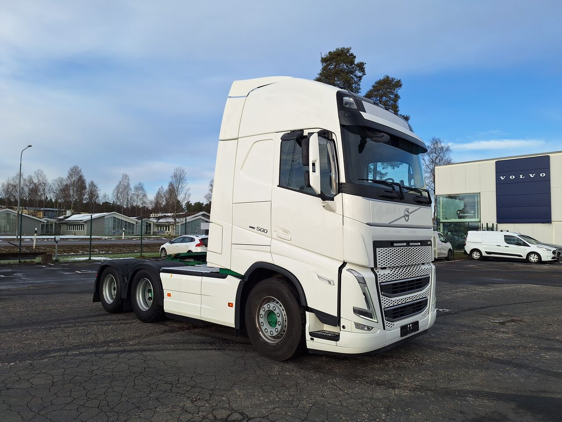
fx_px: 373
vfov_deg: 58.9
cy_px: 211
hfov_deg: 73.9
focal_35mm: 23
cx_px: 281
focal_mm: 5.54
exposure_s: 1/1429
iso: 40
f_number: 1.8
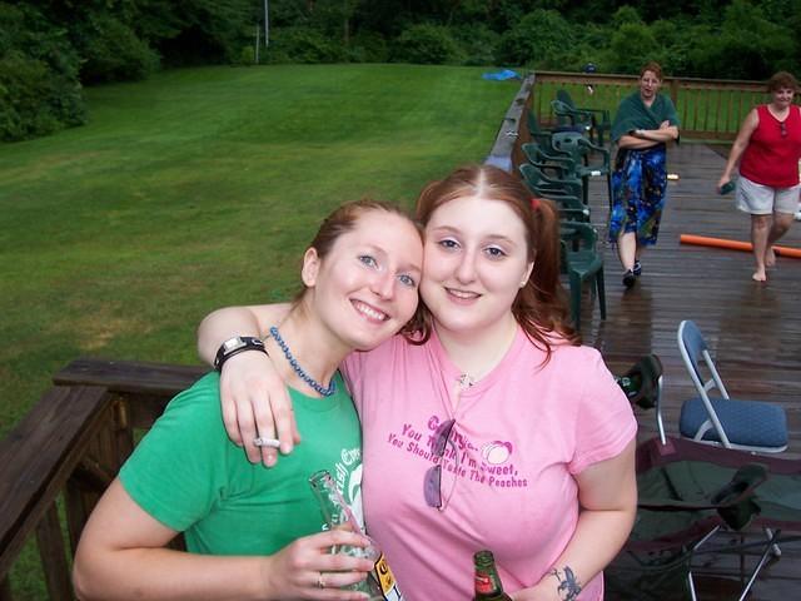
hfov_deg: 50.1
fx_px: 856
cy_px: 300
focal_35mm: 37
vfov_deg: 38.7
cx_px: 400
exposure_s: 1/60
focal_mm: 5.6
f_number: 2.8
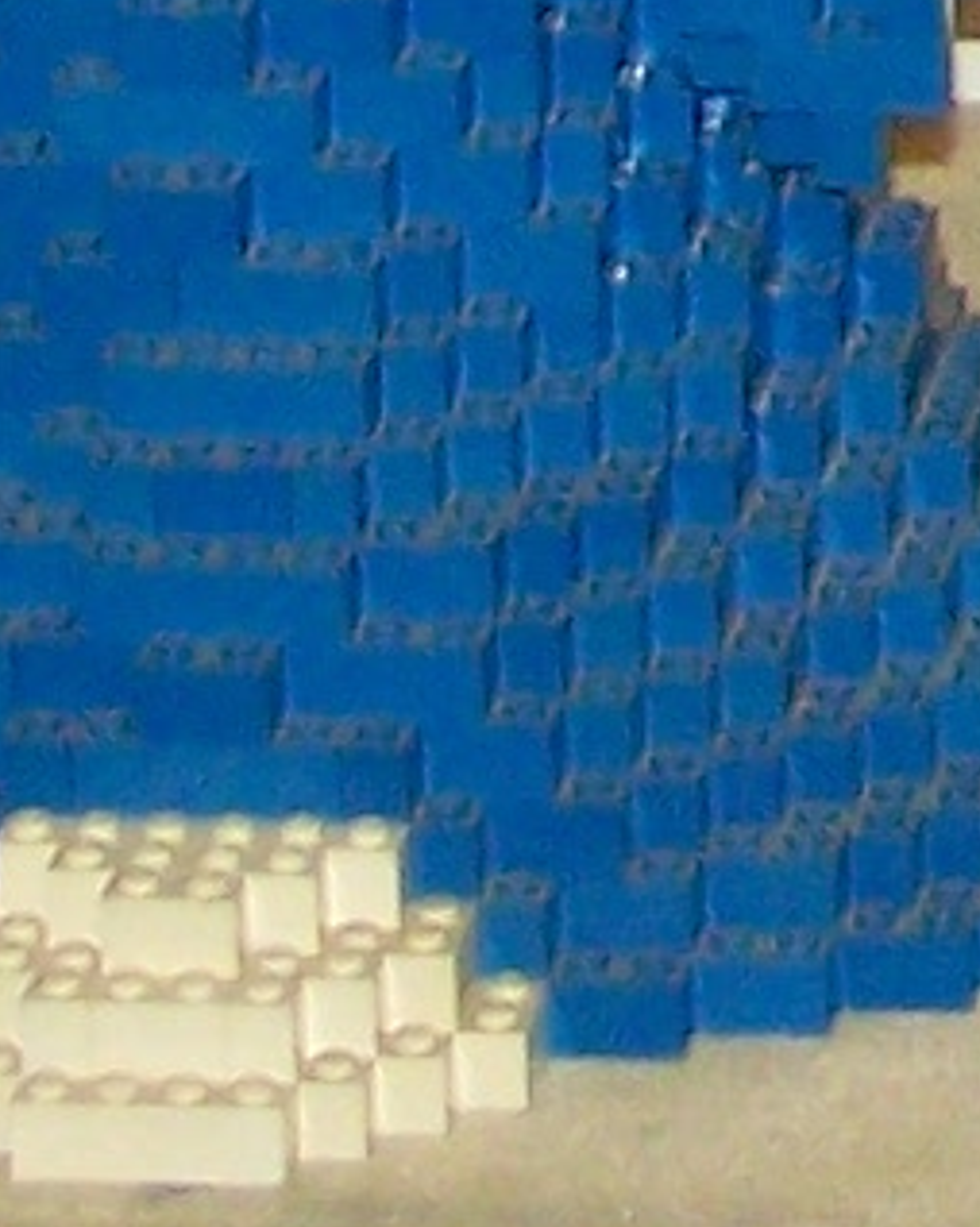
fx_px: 16113
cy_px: -1968
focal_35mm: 444
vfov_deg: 4.3
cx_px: 3141
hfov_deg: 3.4
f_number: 3
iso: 160
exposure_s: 1/60
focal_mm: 8.5
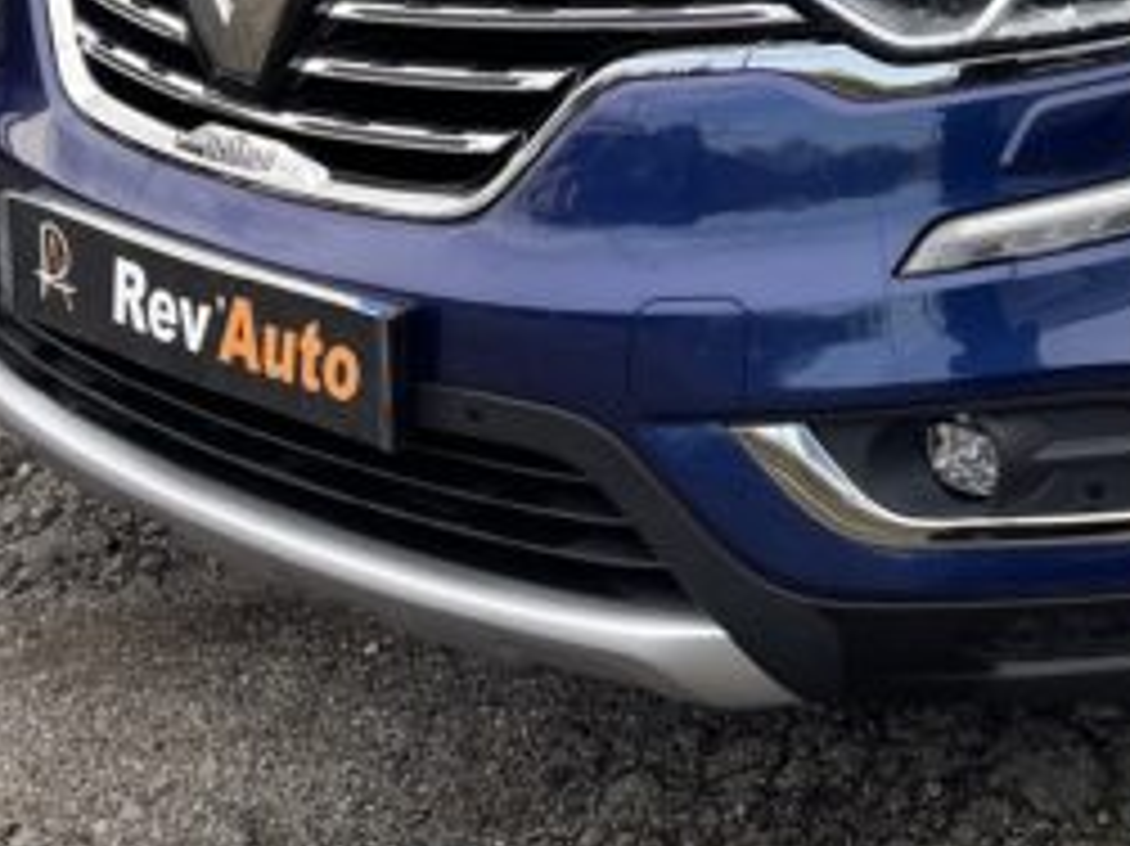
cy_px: -454
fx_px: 2708
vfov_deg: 16.1
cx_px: 1125
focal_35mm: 83
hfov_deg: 22.7
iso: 32
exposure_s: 1/296
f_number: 1.6
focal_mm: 4.2
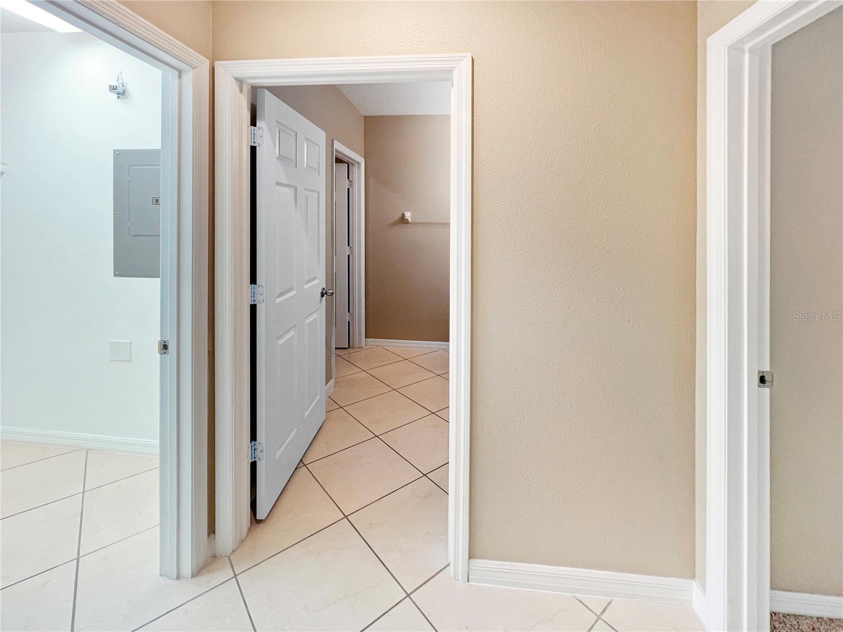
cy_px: 316
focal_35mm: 13
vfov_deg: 89.9
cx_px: 422
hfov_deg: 106.2
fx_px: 317
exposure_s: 1/60
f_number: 1.8
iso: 160
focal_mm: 1.57
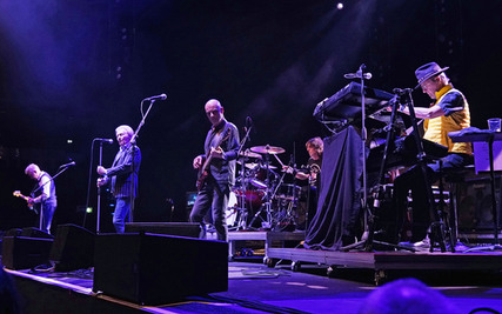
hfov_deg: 47.2
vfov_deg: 30.5
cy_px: 139
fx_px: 575
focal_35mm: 42
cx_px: 238
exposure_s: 1/200
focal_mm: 39
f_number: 5
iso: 3200
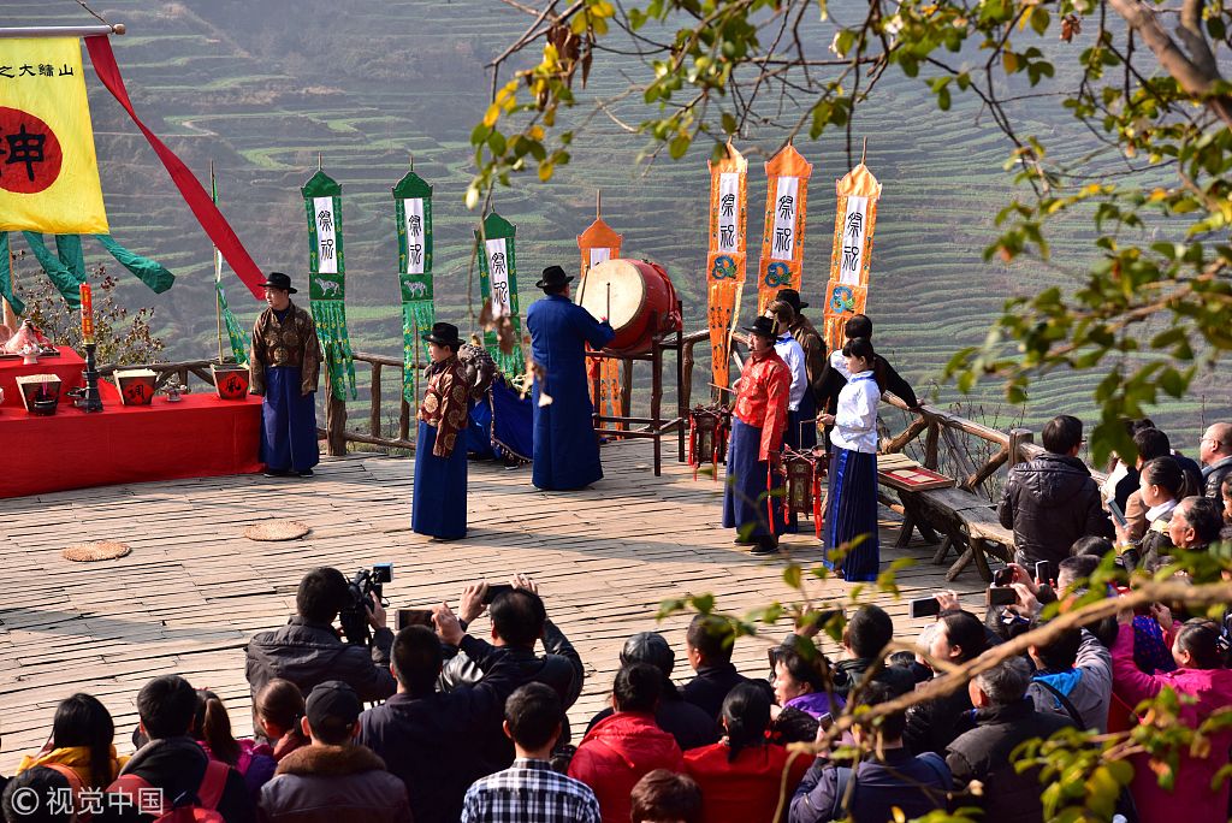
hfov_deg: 28.8
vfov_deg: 19.5
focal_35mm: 70
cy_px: 412
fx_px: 2397
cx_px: 616
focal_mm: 70
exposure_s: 1/800
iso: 400
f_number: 6.3
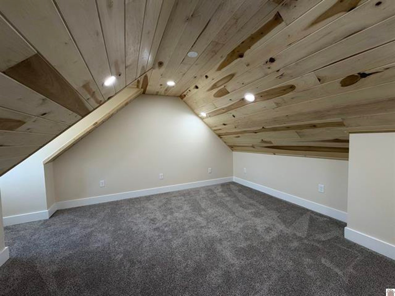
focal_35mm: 14
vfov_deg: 85.7
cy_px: 148
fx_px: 160
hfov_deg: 102.1
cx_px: 198
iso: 125
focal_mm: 2.22
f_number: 2.2
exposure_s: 1/120
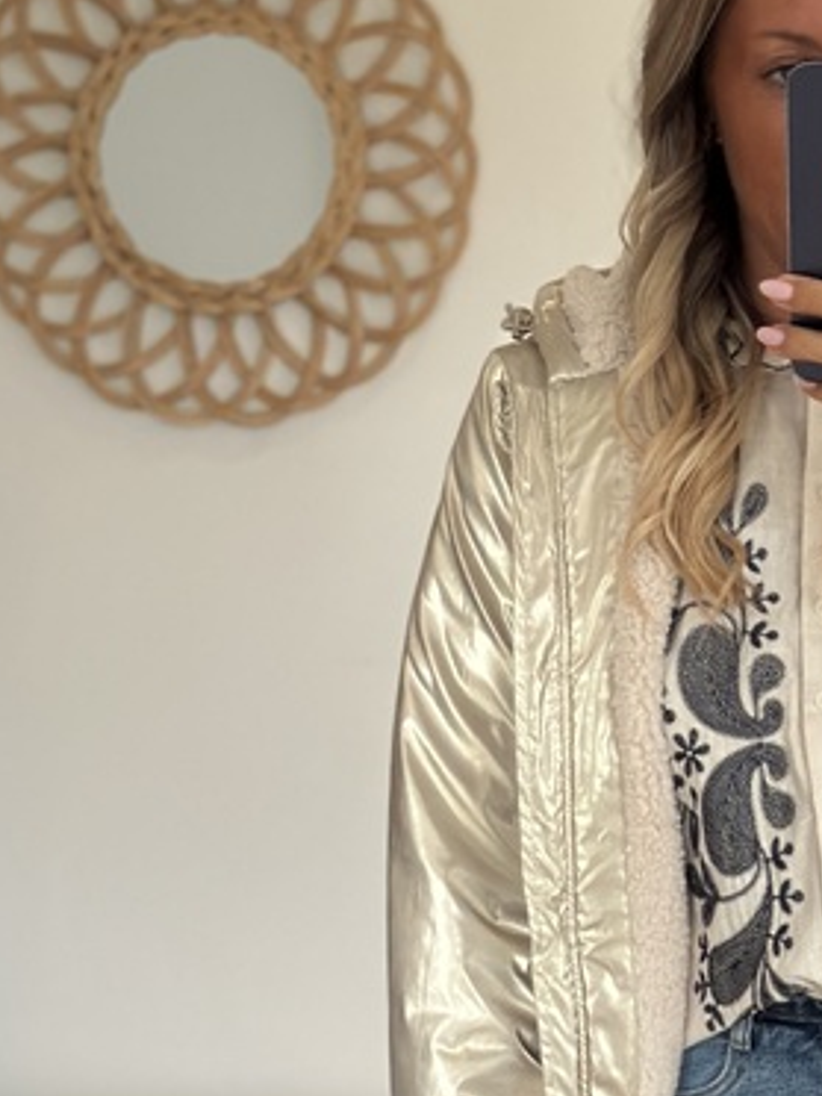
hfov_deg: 11.3
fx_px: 4116
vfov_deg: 14.7
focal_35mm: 130
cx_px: 748
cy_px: 1317
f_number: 1.78
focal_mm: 6.86
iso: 80
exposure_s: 1/182
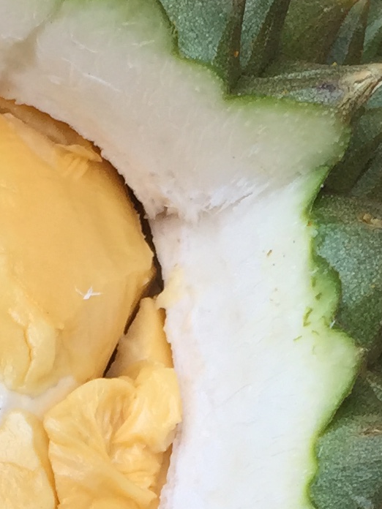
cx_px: -18
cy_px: 732
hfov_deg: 10.8
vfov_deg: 13.7
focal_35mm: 136
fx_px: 2001
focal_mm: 4.15
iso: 32
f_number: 2.2
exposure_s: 1/377
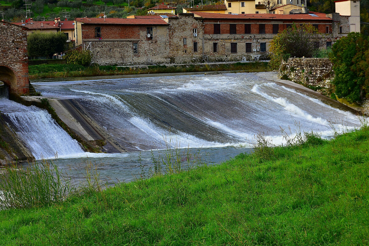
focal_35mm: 84
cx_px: 184
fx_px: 861
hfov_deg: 24.2
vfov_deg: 16.3
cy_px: 123
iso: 200
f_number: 11
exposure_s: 1/100
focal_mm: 56
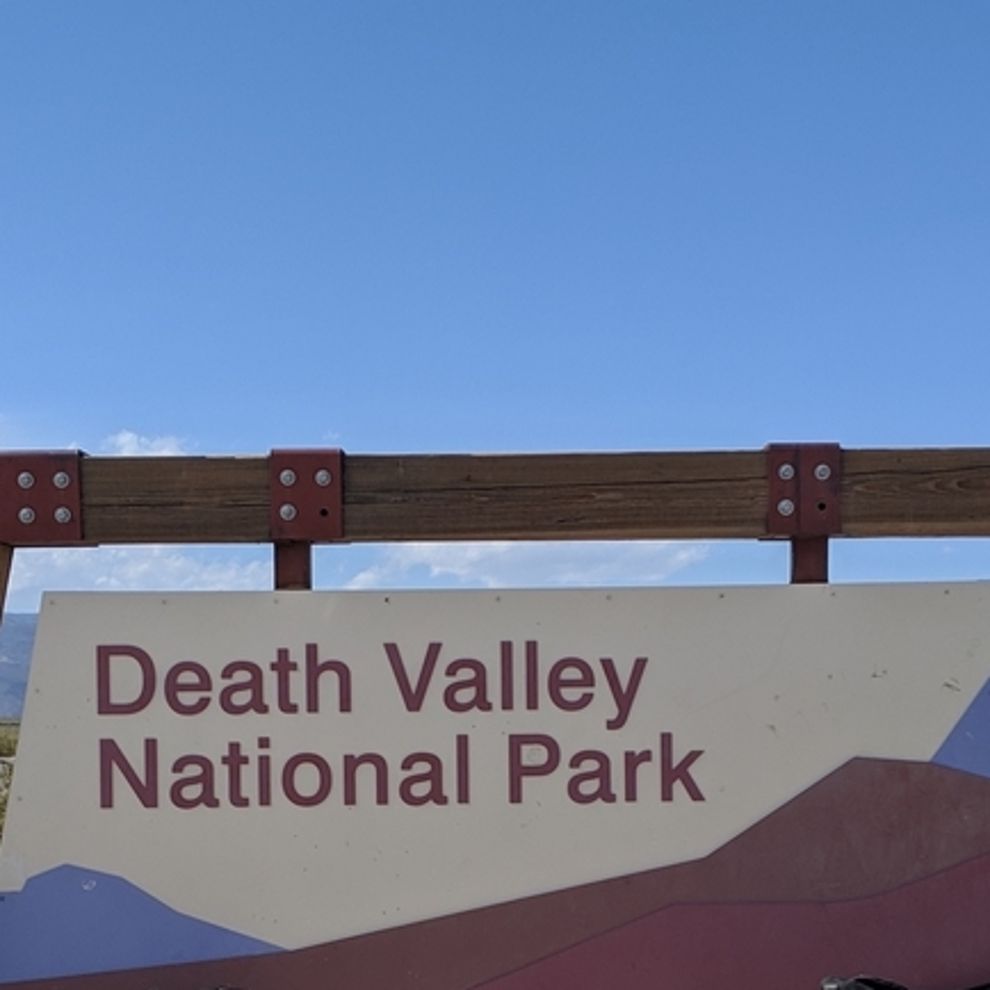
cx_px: 522
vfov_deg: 25.9
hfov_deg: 26.1
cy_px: 709
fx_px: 2136
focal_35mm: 66
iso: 71
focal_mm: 4.44
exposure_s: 1/4695
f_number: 1.8
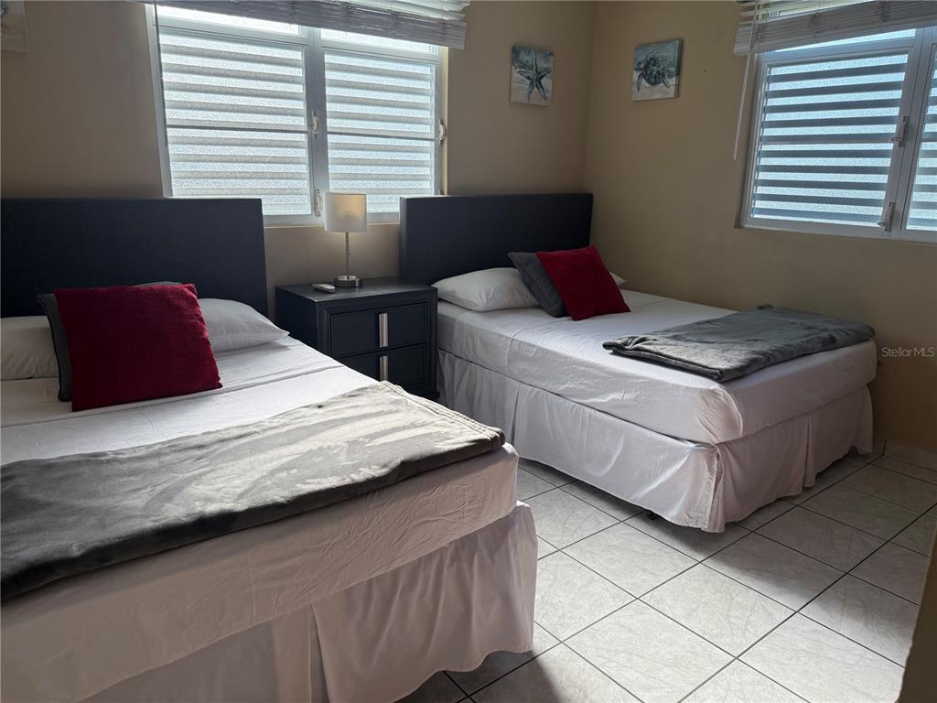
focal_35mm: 24
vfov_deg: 56.8
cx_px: 468
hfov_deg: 71.6
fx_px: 650
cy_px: 352
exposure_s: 1/539
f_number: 1.78
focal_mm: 6.76
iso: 100
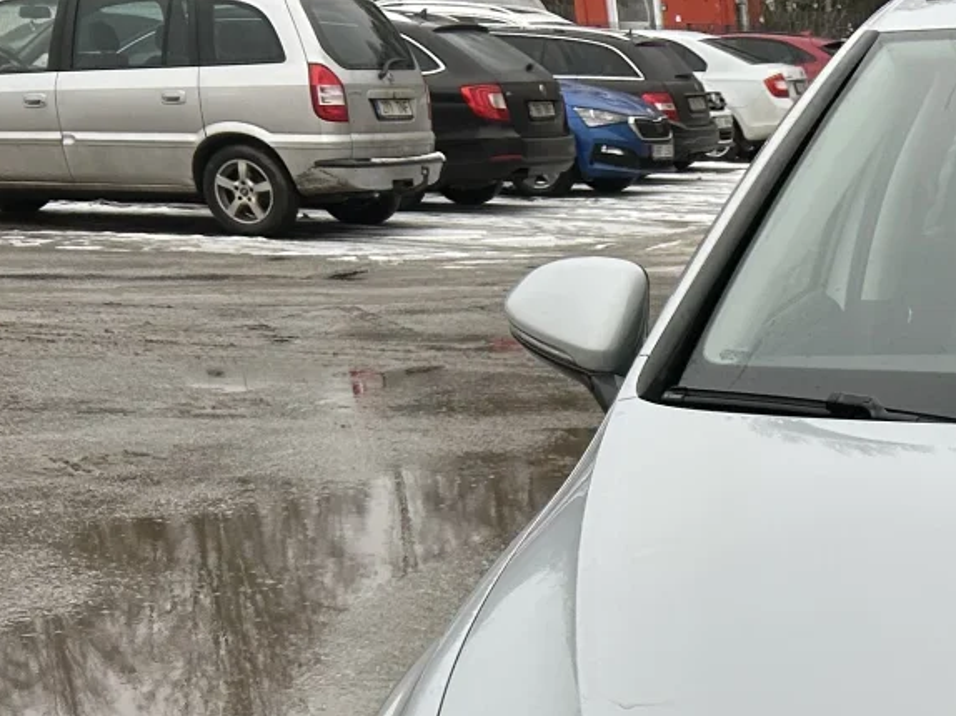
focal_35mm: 87
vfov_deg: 15.5
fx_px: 2402
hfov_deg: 20.2
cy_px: 1104
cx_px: 1321
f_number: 1.5
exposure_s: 1/439
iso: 50
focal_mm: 5.7
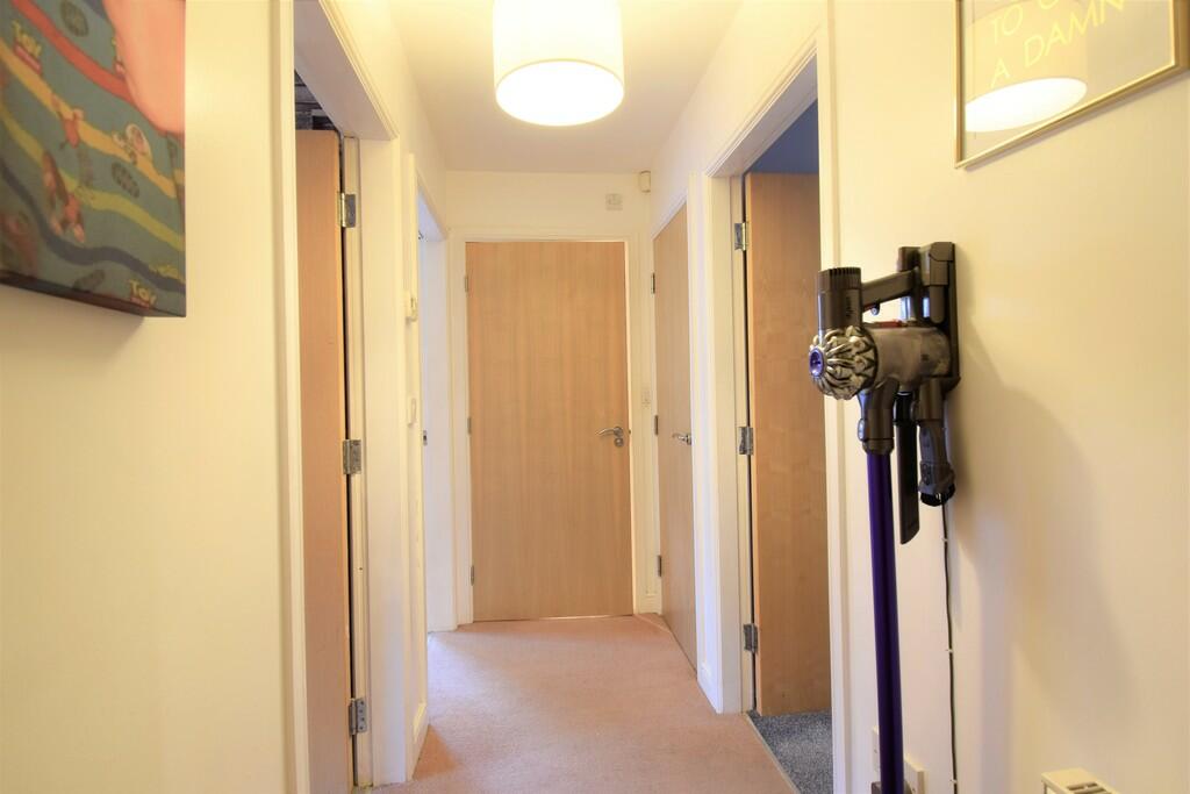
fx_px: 570
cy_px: 397
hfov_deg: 92.4
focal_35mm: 17
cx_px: 595
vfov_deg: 69.7
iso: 100
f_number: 9
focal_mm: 11.5
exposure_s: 2
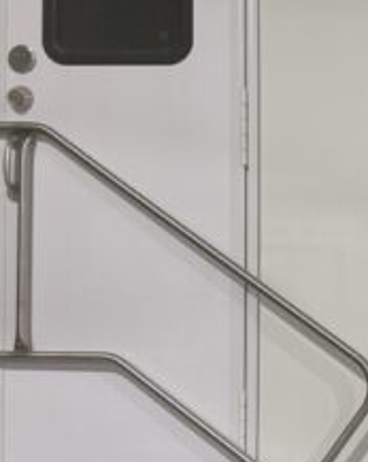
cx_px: 610
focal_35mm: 83
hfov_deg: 16.2
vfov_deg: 23.0
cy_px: 215
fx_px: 1132
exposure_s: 1/120
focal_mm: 6.76
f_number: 1.78
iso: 160
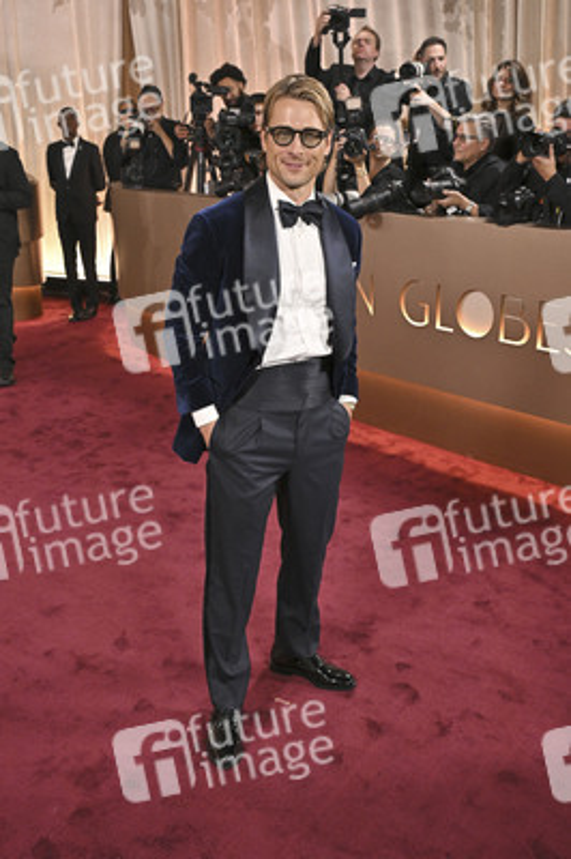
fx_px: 906
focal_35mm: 38
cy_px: 430
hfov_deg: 35.0
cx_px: 286
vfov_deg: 50.7
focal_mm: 38
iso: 2500
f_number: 5.6
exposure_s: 1/320
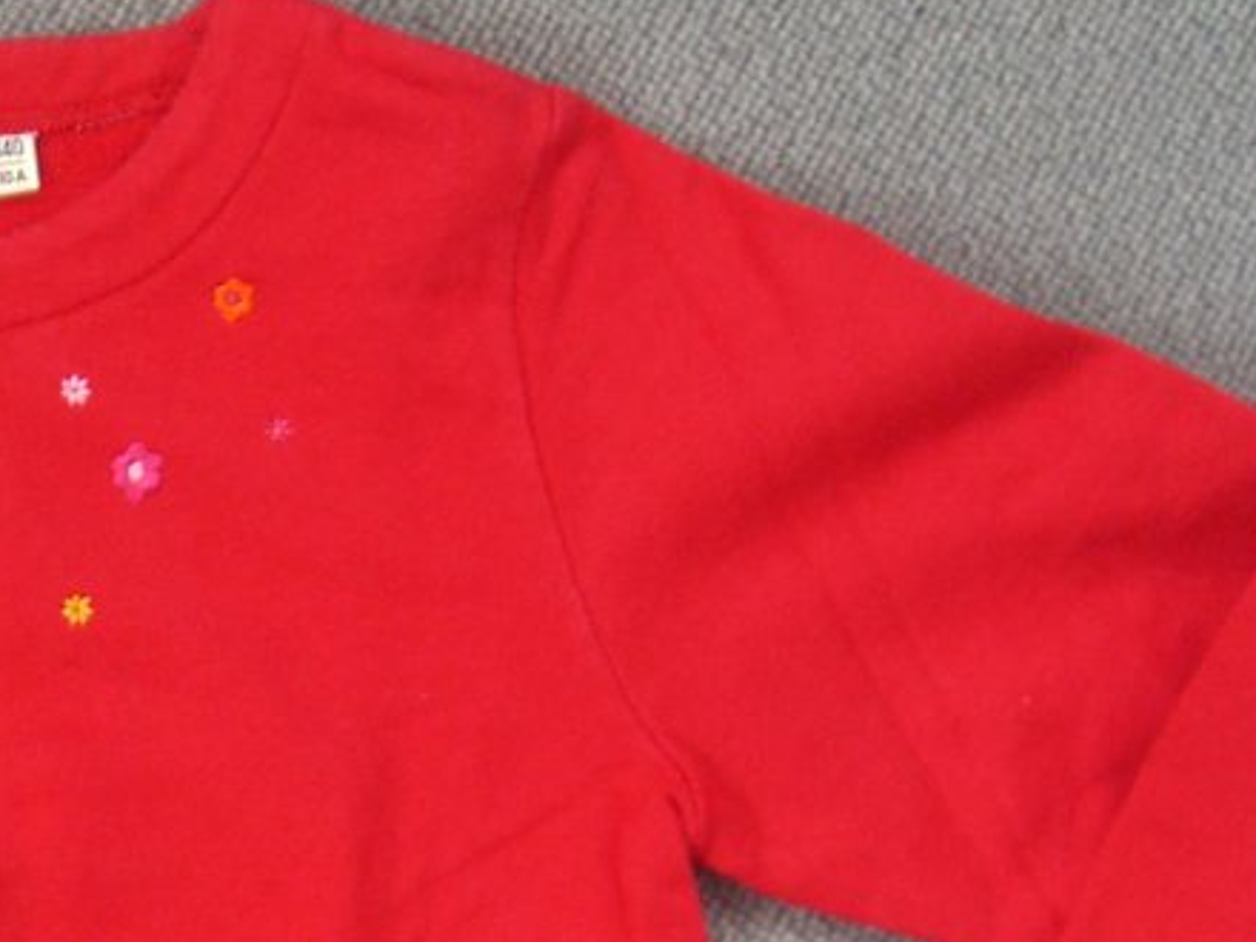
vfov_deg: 12.6
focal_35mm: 115
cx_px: -230
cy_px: 1070
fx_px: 4173
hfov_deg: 16.4
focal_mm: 7.9
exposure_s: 1/13
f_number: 2.8
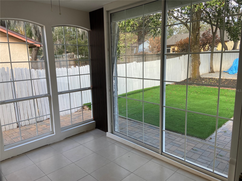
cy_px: 90
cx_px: 121
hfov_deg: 67.3
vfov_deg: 53.1
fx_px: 182
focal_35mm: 26
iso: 32
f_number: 1.8
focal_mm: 4.25
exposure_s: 1/124
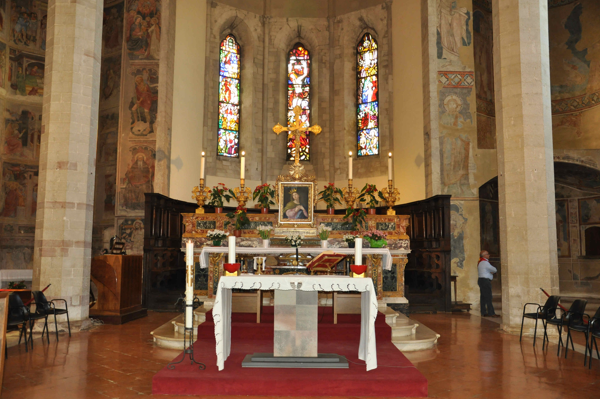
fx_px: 549
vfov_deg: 39.9
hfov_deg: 57.3
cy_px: 200
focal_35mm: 33
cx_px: 300
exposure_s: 1/60
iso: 900
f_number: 3.8
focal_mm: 22
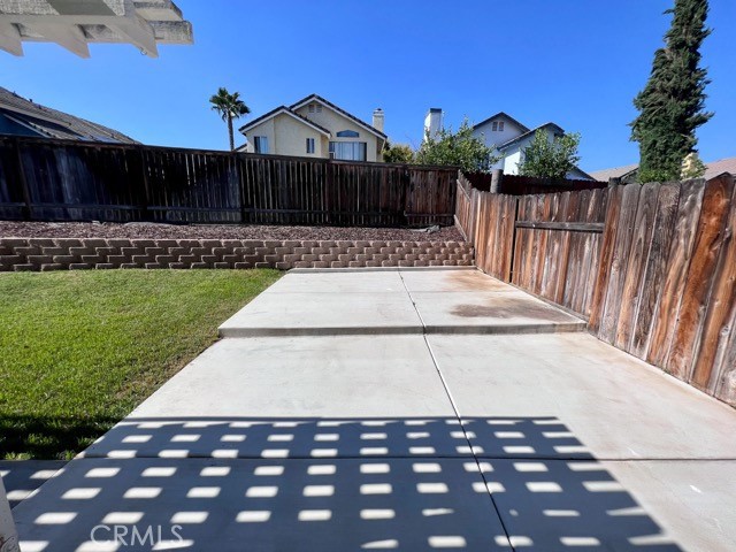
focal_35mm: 13
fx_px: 276
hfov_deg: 106.2
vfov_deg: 89.9
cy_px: 276
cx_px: 368
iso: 32
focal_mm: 1.57
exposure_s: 1/2800
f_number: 1.8
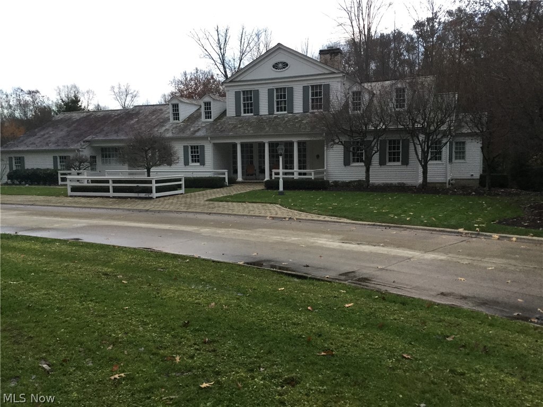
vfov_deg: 45.4
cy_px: 204
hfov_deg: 58.4
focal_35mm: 31
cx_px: 272
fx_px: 486
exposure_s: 1/30
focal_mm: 3.3
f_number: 2.4
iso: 32
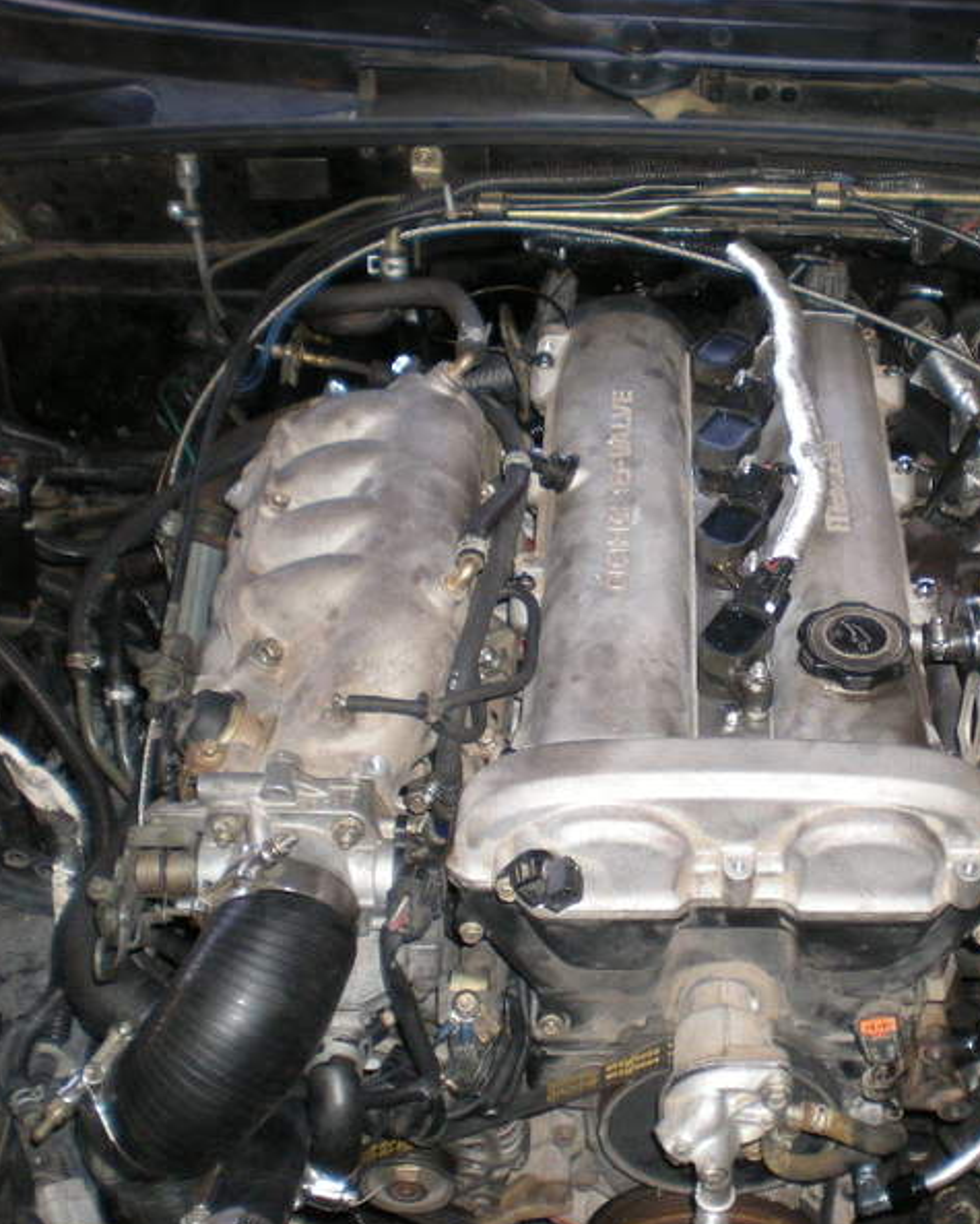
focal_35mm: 50
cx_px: 745
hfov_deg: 29.7
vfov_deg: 37.3
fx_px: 1811
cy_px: 615
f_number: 3.1
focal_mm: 6.3
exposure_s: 1/60
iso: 104
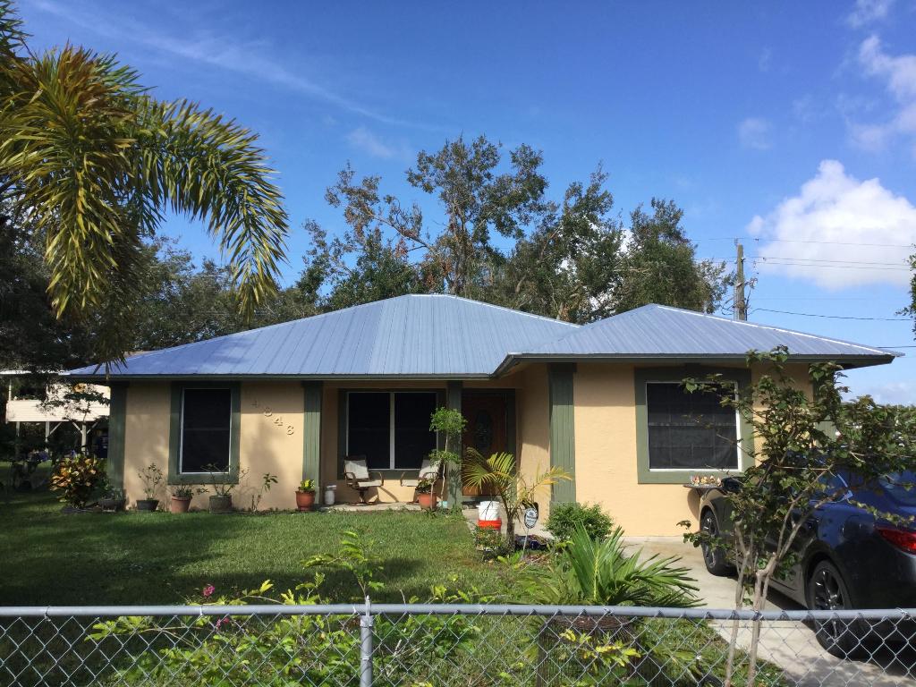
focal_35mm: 31
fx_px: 820
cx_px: 458
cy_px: 344
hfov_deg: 58.4
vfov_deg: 45.4
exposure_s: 1/741
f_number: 2.4
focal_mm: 3.3
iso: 25
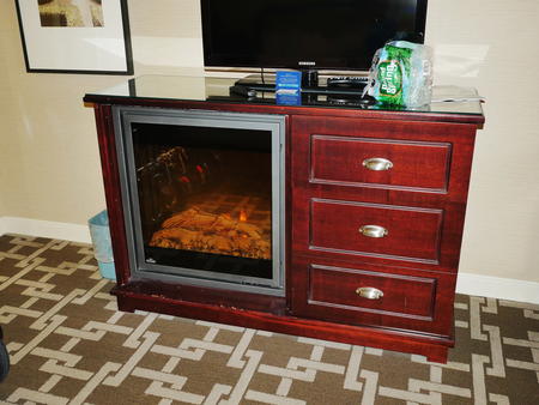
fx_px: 561
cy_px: 202
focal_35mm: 36
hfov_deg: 51.3
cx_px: 270
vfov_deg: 39.7
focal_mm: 18
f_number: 2.8
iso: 800
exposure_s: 1/60
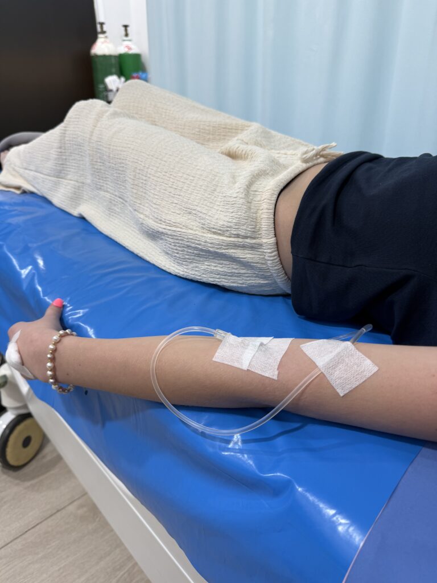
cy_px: 292
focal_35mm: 24
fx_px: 404
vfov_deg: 71.6
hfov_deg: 56.8
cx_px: 218
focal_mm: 6.76
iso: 100
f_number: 1.78
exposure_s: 1/50
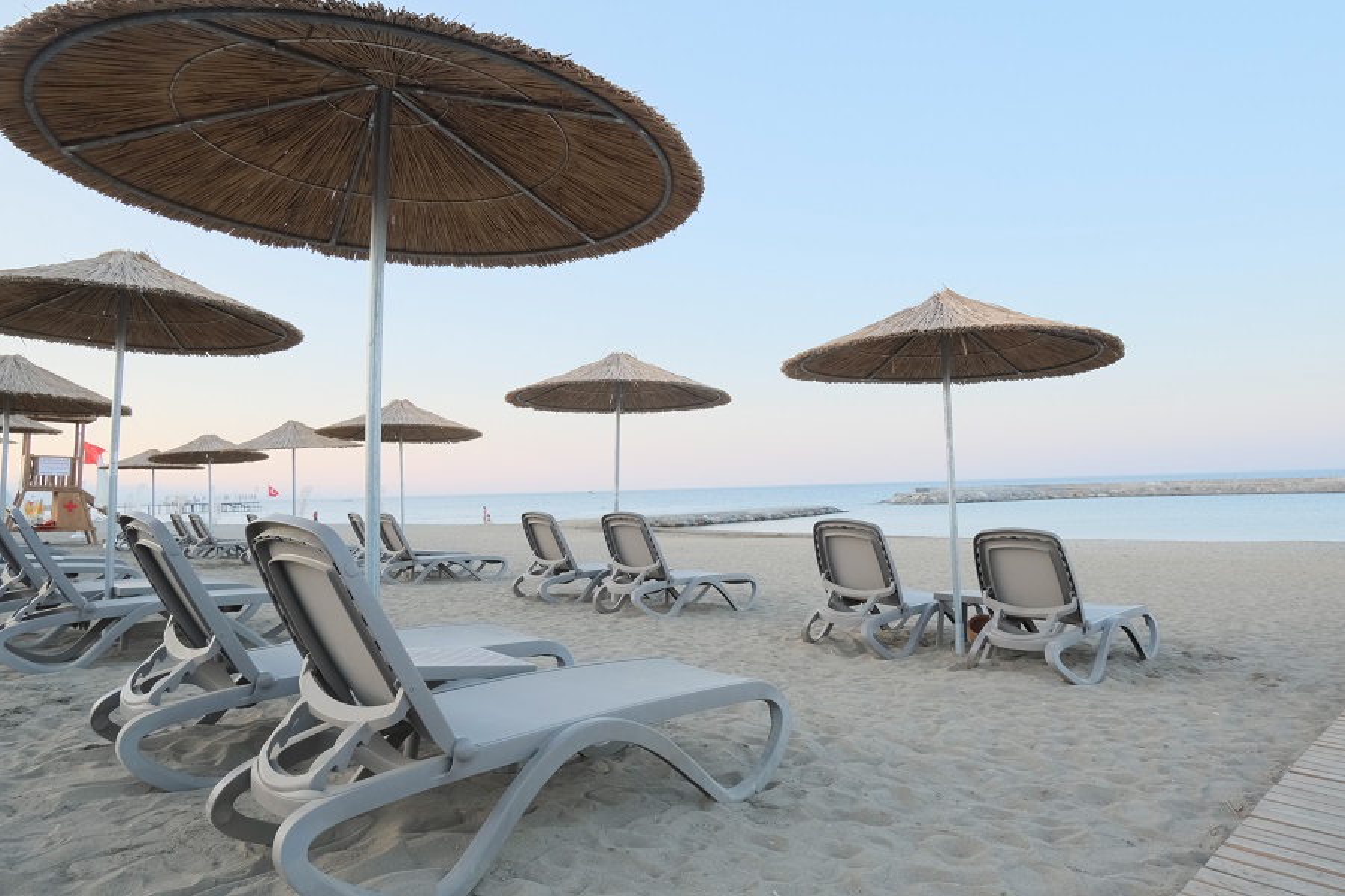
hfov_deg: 76.1
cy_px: 448
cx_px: 672
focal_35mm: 23
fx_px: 859
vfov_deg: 55.1
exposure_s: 1/125
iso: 2000
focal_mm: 15
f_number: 9
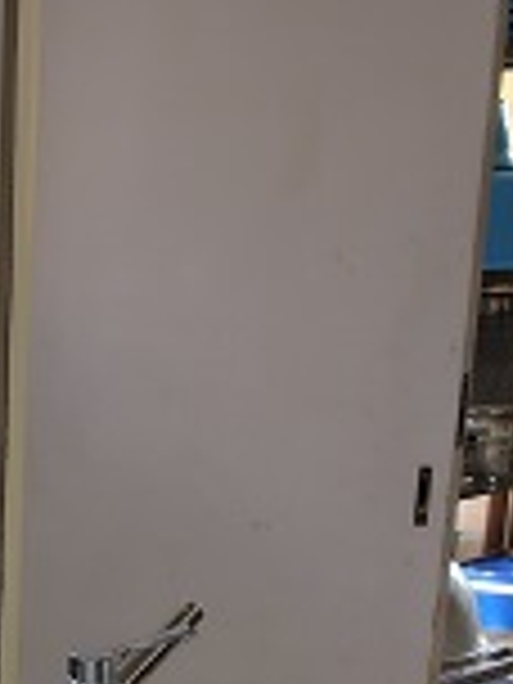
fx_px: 1936
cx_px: -439
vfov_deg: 18.3
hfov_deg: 13.4
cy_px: 950
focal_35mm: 98
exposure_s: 1/100
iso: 122
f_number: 1.9
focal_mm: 5.6
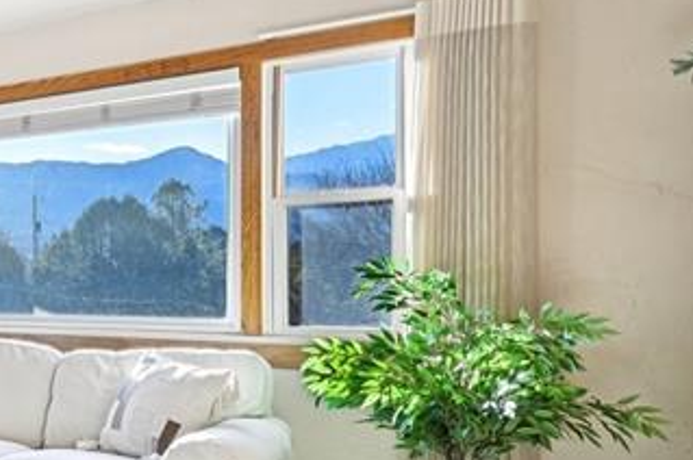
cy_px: 276
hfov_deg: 29.8
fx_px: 865
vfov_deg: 29.7
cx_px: -300
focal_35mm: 45
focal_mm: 14
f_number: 11
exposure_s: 1/15
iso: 160
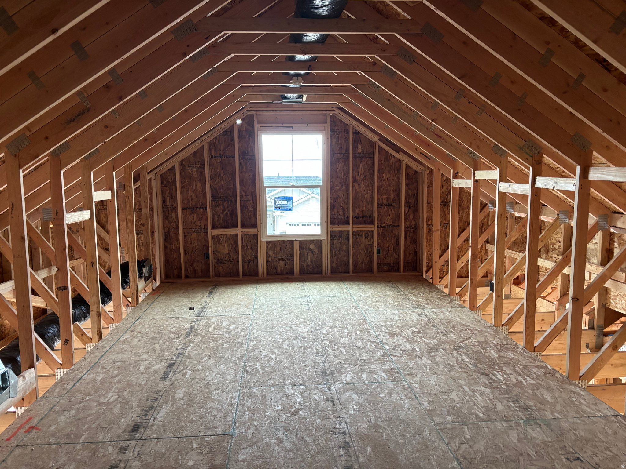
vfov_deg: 53.1
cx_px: 313
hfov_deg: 67.3
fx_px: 470
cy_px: 234
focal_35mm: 26
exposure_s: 1/60
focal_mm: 5.96
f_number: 1.6
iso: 400
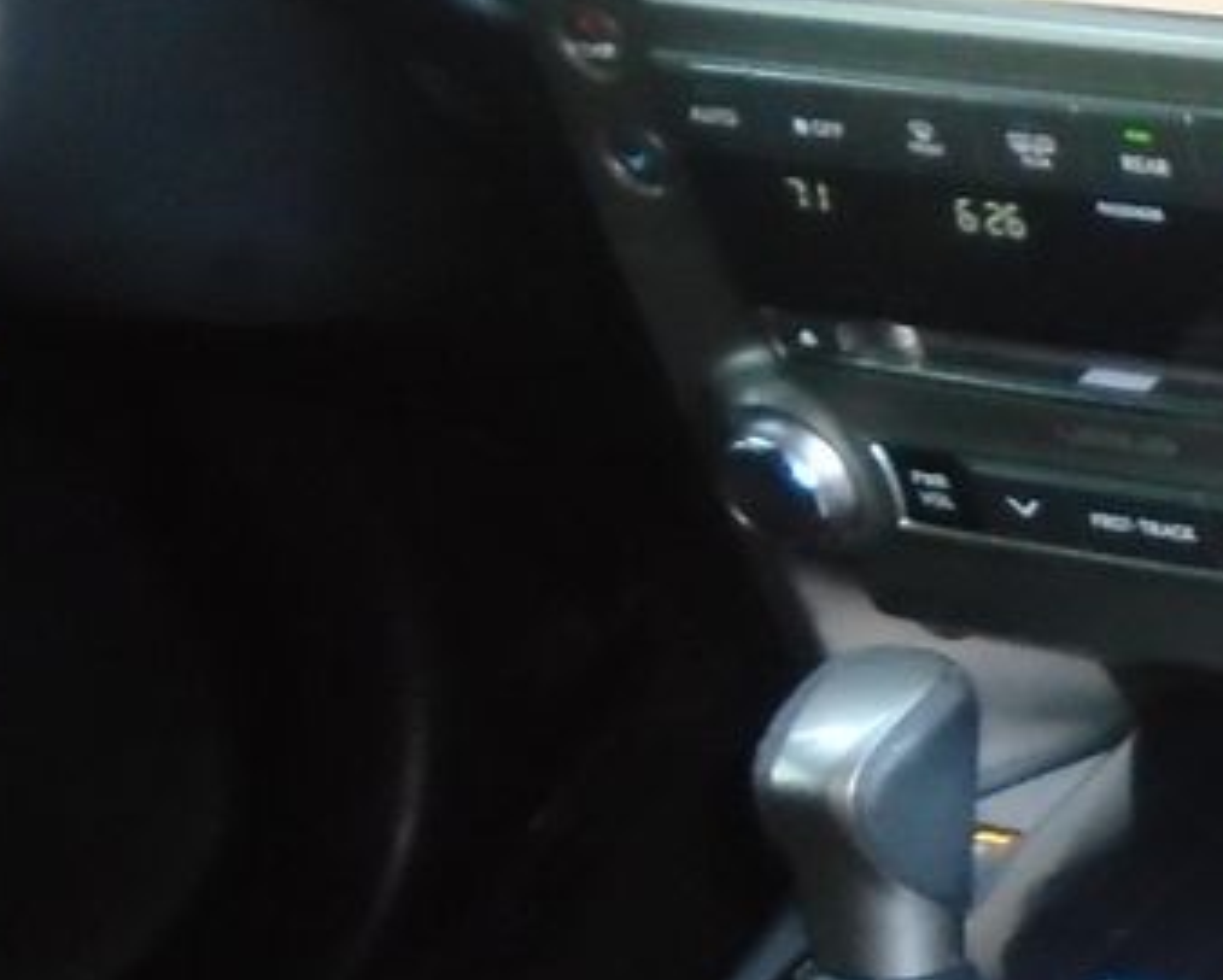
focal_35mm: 120
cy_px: 756
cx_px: 2381
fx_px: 4347
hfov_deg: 13.8
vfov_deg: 12.8
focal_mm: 4.6
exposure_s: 1/30
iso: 320
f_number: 3.2
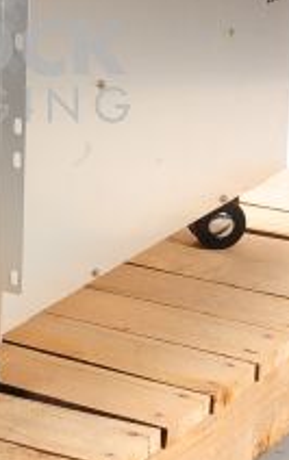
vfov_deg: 14.4
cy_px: 71
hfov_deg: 9.0
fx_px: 1810
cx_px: -87
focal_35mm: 144
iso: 320
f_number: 11
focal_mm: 50
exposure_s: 1/160
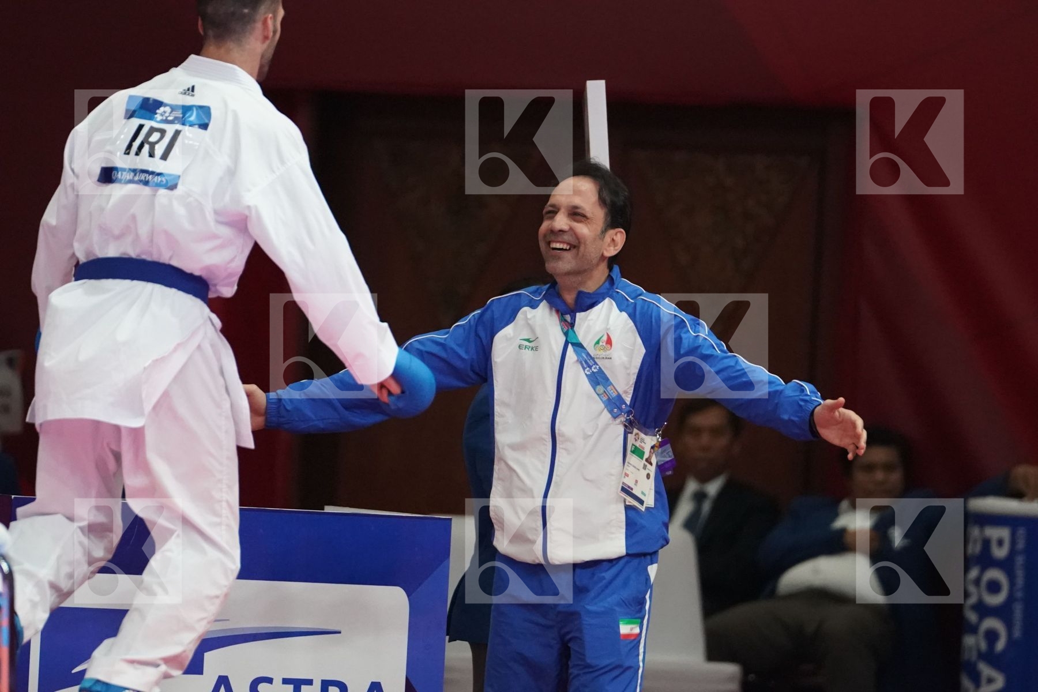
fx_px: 11792
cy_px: 346
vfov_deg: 3.4
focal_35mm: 409
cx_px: 519
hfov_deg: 5.0
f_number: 4
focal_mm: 273
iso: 6400
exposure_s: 1/1000
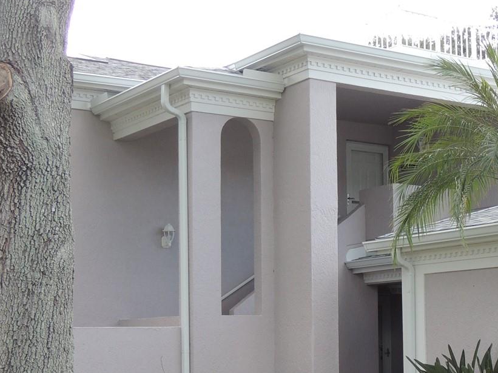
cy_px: 306
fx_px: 1122
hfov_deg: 24.4
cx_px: 442
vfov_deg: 18.7
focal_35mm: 78
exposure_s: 1/250
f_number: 3.3
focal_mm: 7.1
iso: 140
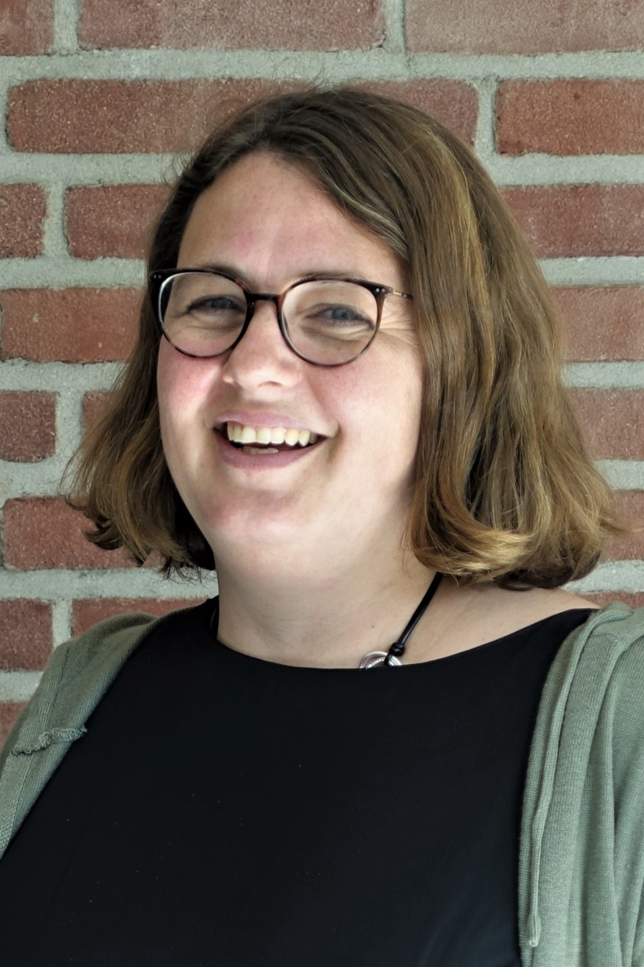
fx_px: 1664
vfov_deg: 32.4
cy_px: 484
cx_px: 322
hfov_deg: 21.9
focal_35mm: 62
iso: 125
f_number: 3.2
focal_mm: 22.77
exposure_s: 1/80
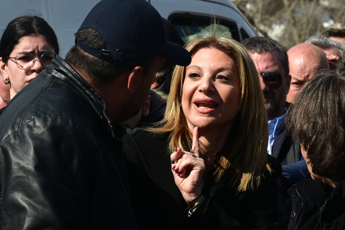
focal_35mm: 247
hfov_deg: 8.3
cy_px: 115
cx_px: 172
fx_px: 2366
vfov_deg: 5.6
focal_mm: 165
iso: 800
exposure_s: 1/640
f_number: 16
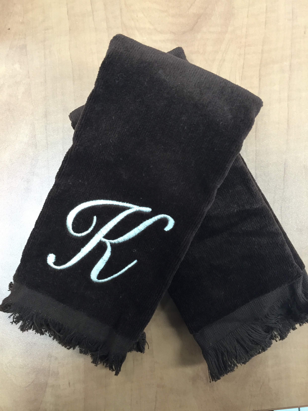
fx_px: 344
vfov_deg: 61.7
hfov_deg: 48.2
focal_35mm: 29
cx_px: 154
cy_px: 206
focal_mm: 4.15
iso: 125
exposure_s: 1/30
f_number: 2.2
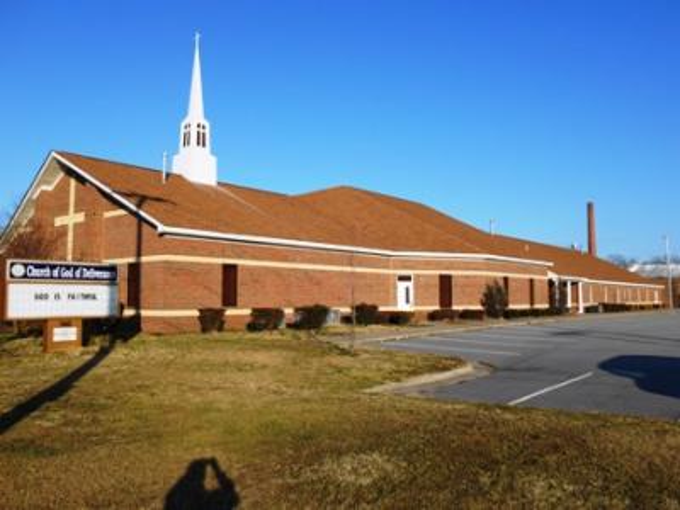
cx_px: 340
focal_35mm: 31
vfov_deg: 45.4
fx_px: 609
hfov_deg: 58.4
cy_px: 255
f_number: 3.6
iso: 80
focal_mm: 5.5
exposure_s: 1/1000
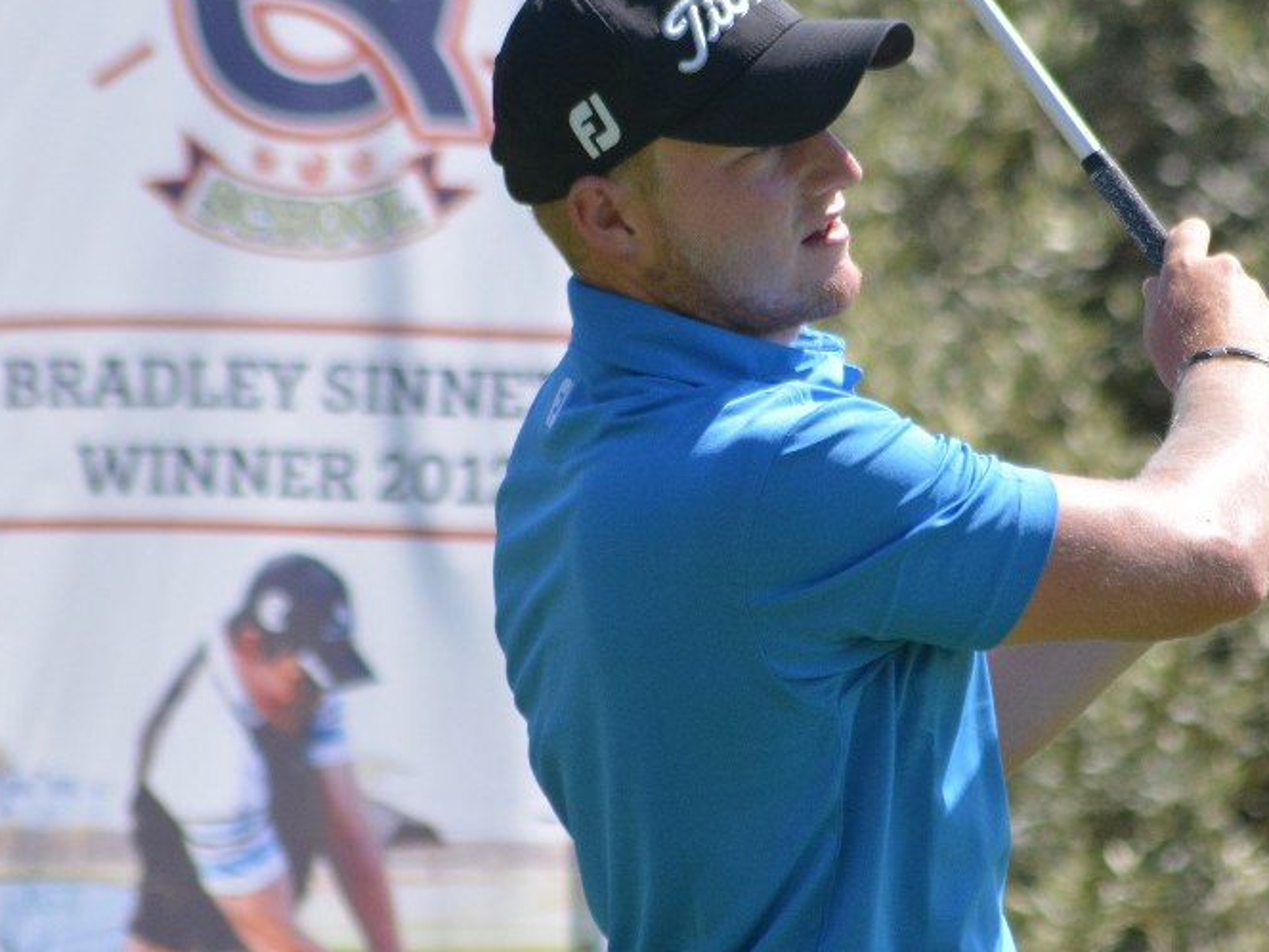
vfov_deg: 1.8
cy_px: 351
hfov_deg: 2.4
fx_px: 30574
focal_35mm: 834
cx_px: 799
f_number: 7.1
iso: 800
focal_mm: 240
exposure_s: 1/2000
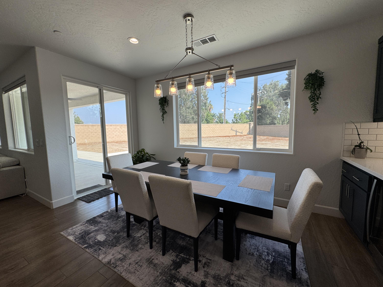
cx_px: 192
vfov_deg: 85.7
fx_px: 155
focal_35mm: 14
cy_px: 144
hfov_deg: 102.1
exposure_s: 1/405
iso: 40
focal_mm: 2.22
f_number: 2.2
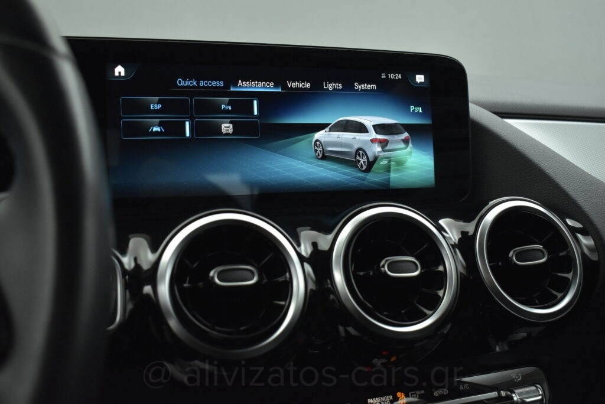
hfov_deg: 55.1
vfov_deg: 38.4
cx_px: 302
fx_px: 580
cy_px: 202
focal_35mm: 34
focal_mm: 23
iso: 1600
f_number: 3.8
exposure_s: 1/100
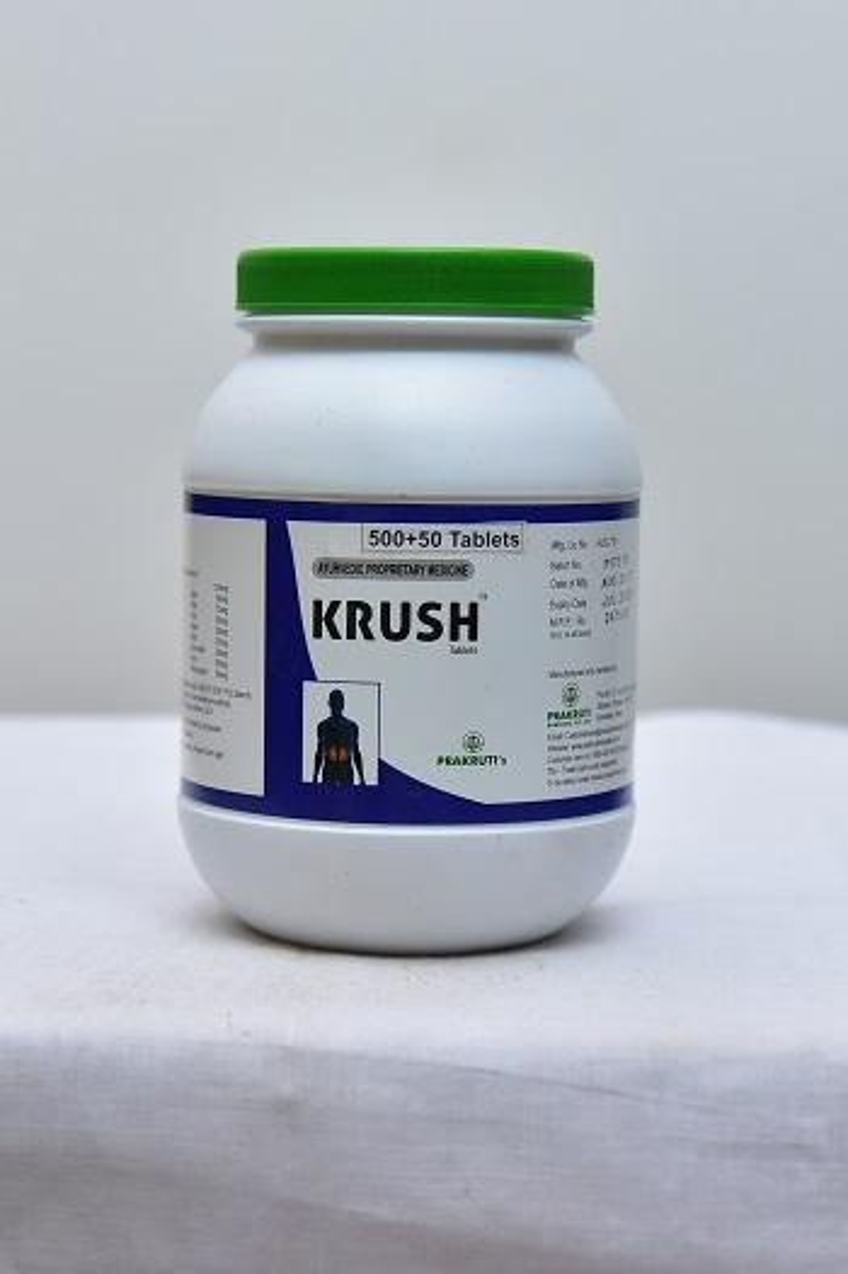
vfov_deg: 36.3
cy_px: 637
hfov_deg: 24.6
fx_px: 1946
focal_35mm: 55
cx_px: 424
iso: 1600
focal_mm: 55
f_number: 4
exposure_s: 1/125
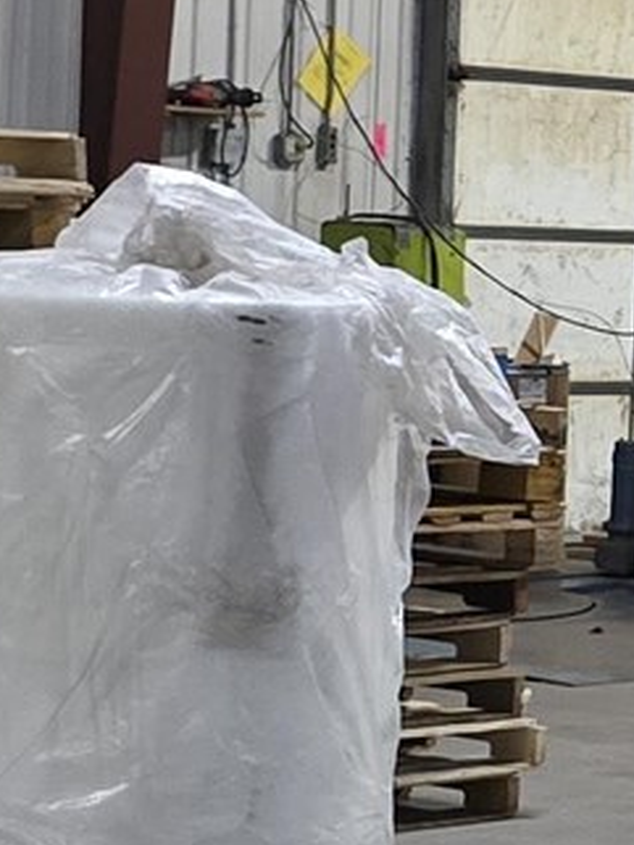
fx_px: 4027
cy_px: 395
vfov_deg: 12.0
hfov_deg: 7.8
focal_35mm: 165
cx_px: 1918
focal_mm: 6.3
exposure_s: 1/60
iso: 800
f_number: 1.7
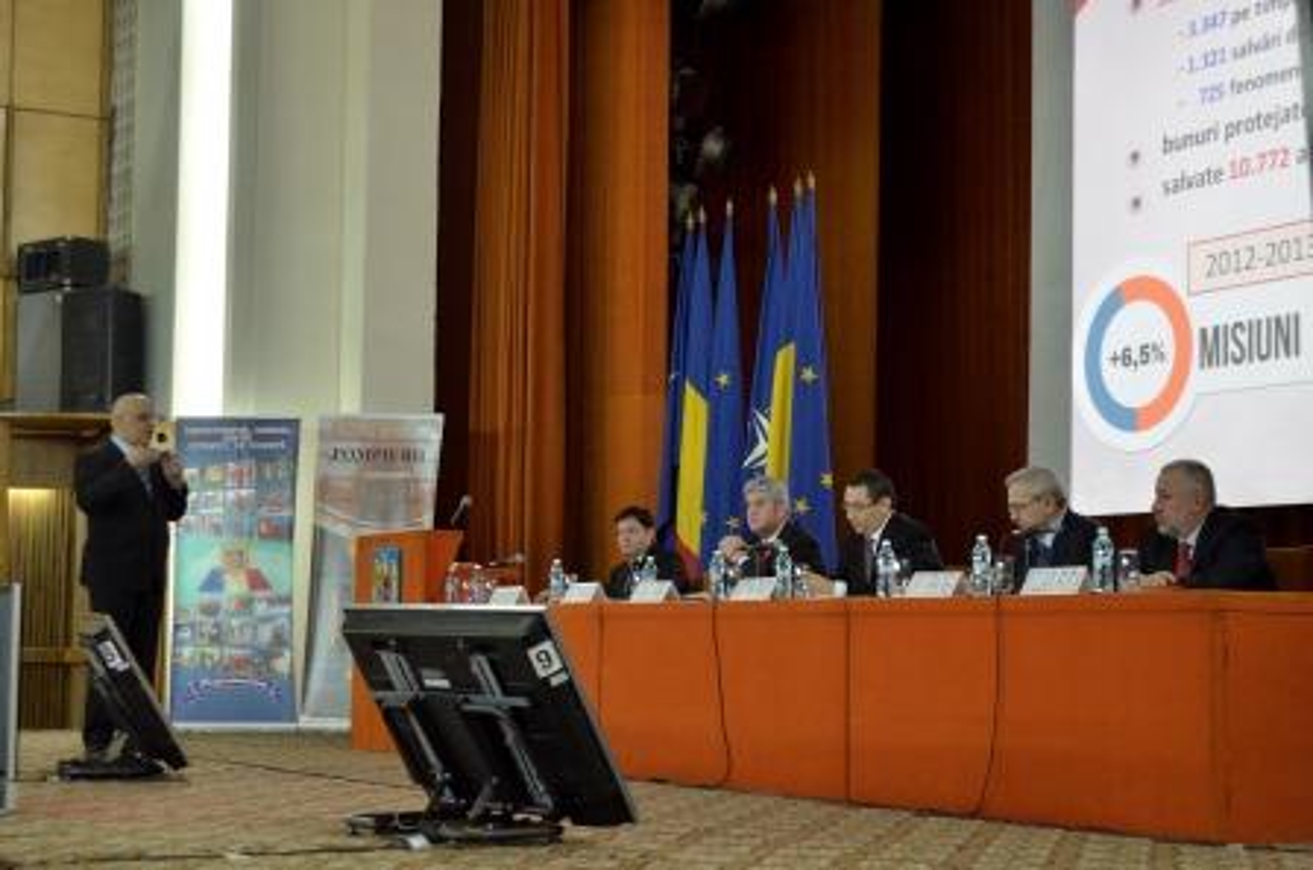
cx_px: 656
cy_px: 435
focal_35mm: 63
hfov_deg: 31.9
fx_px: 2294
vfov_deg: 21.5
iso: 1250
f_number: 4
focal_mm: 42
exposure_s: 1/60
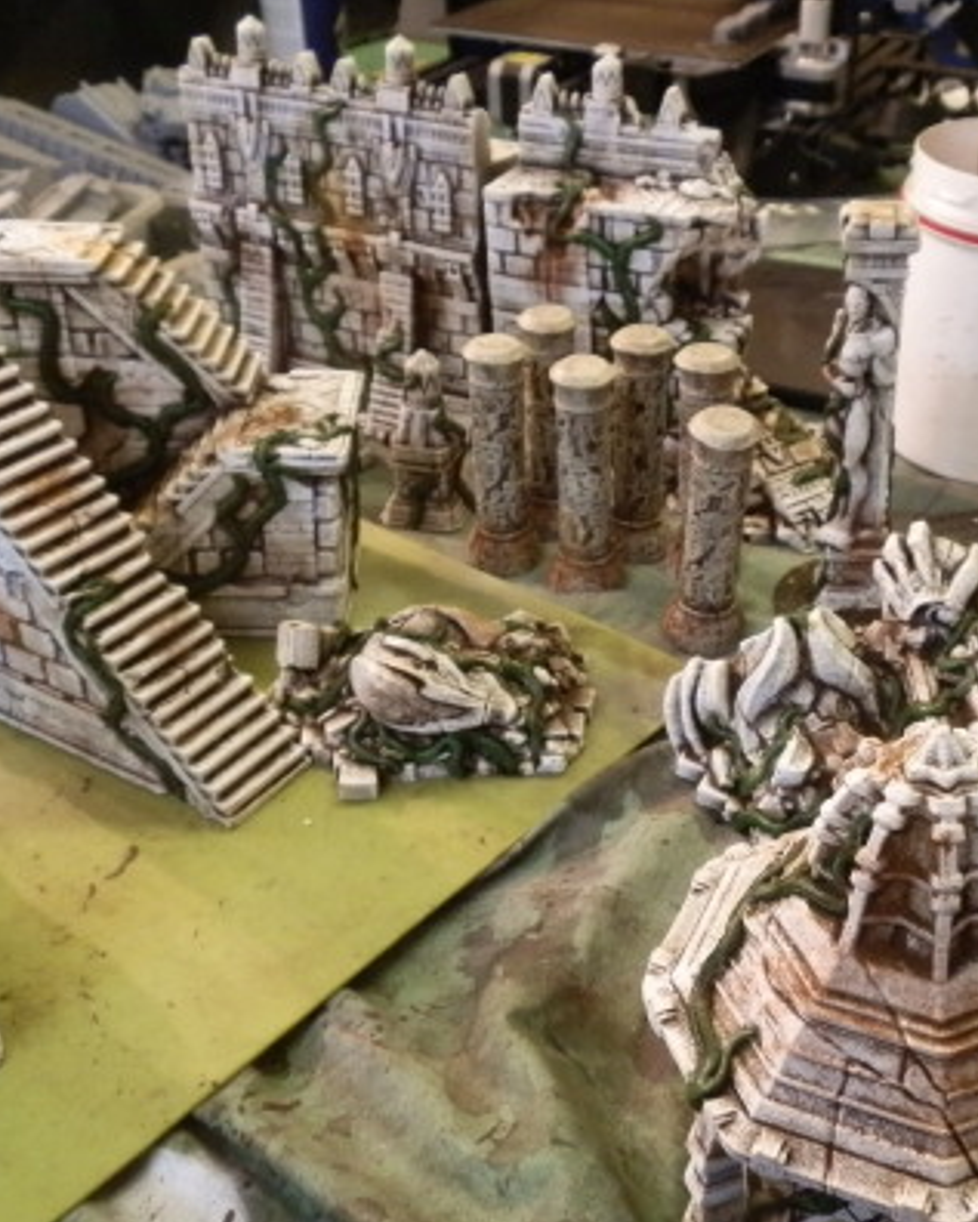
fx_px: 1338
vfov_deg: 49.1
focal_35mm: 37
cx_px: 620
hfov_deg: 39.8
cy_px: 608
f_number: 3.1
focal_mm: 5
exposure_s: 1/30
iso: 400
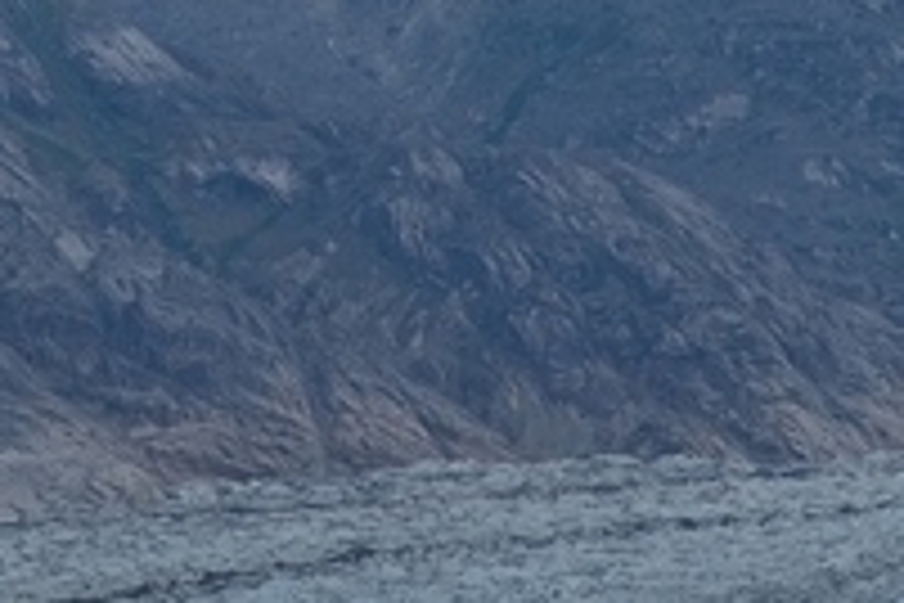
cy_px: -346
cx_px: 76
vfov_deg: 1.8
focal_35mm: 764
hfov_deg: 2.7
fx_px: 19183
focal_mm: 120
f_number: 9
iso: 100
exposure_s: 1/320
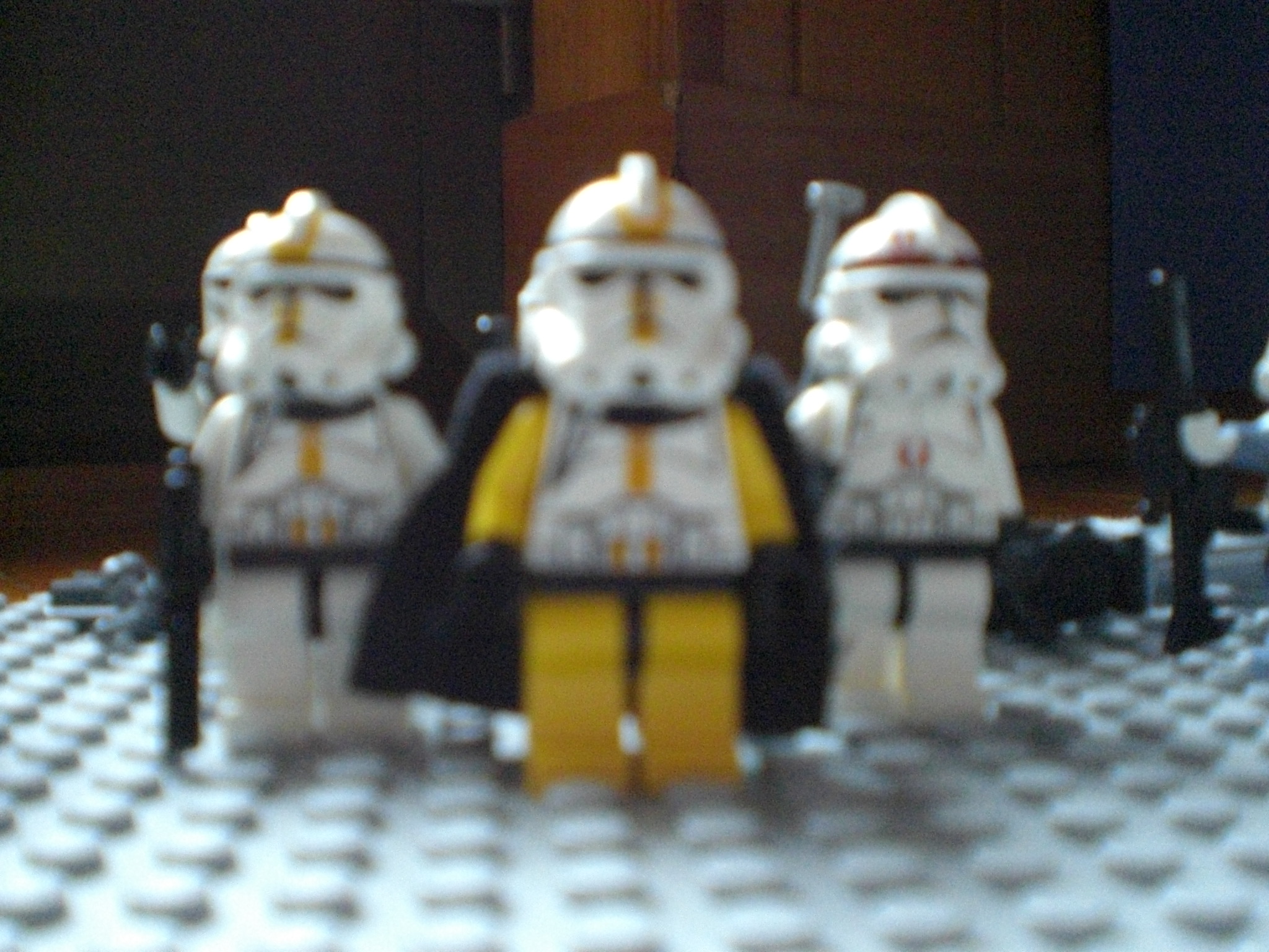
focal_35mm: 38
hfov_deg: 49.0
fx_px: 1393
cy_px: 476
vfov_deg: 37.7
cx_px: 634
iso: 800
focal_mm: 6.3
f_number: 3.1
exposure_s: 1/8
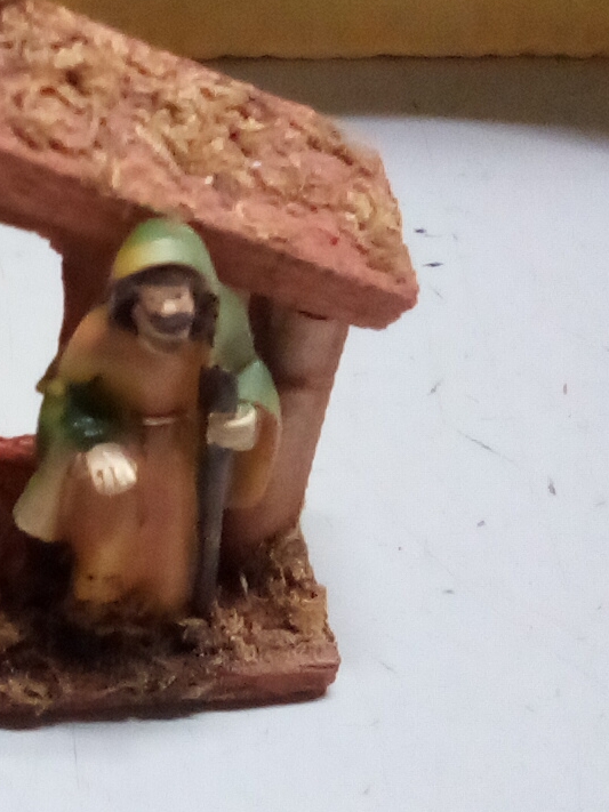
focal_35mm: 63
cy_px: 305
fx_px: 1478
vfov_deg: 30.6
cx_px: -38
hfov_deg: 22.2
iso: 261
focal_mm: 2.27
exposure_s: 1/25
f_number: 2.2
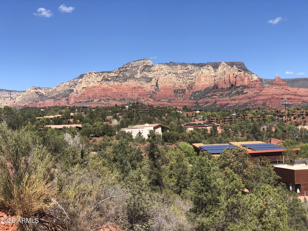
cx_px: 154
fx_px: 463
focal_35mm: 52
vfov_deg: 28.0
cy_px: 116
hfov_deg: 36.8
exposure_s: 1/941
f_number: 2.4
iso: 16
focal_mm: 6
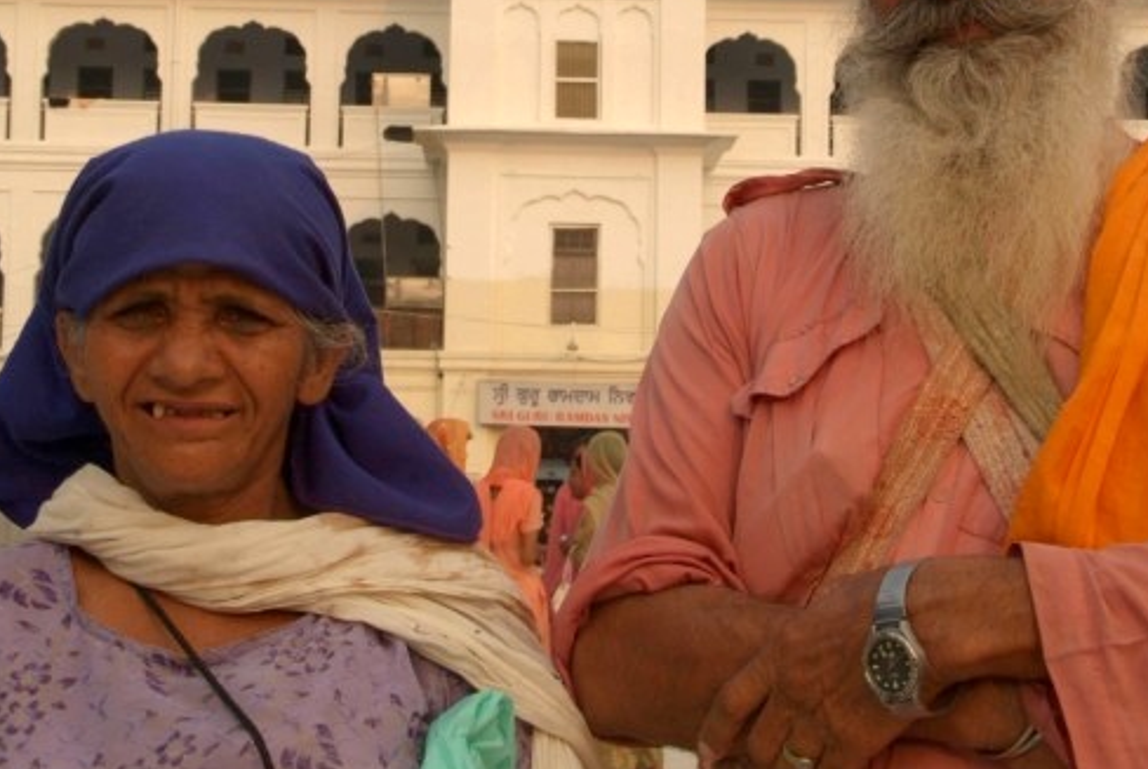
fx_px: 2459
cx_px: 654
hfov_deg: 26.3
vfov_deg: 17.7
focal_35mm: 77
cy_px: 222
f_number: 9.5
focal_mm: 31
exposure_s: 1/350
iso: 400
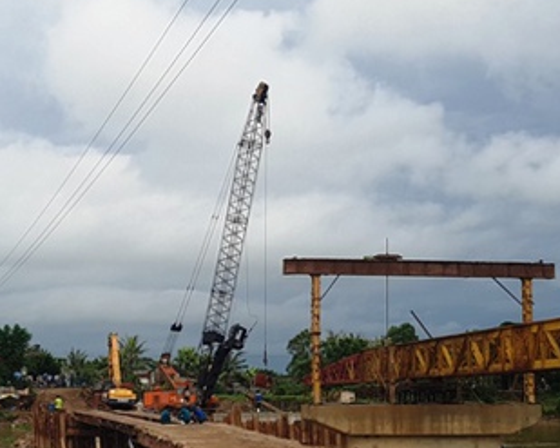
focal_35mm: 64
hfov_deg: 29.6
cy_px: 300
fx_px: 1060
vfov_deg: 23.7
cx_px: 257
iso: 50
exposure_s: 1/2416
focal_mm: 4.2
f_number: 1.7
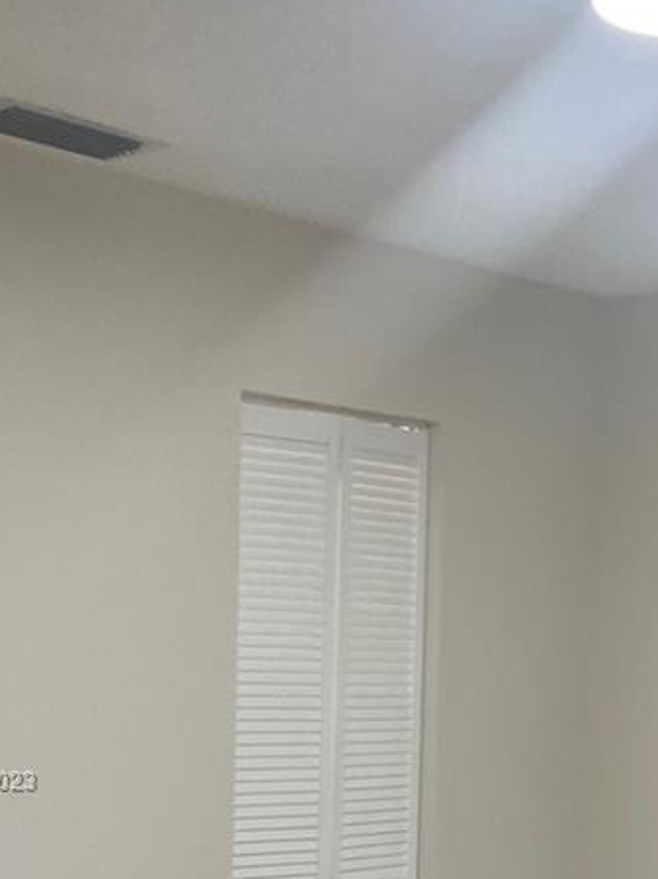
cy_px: 782
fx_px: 1776
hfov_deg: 20.7
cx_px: 561
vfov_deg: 26.9
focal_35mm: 70
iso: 125
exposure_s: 1/120
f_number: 1.6
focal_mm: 4.2
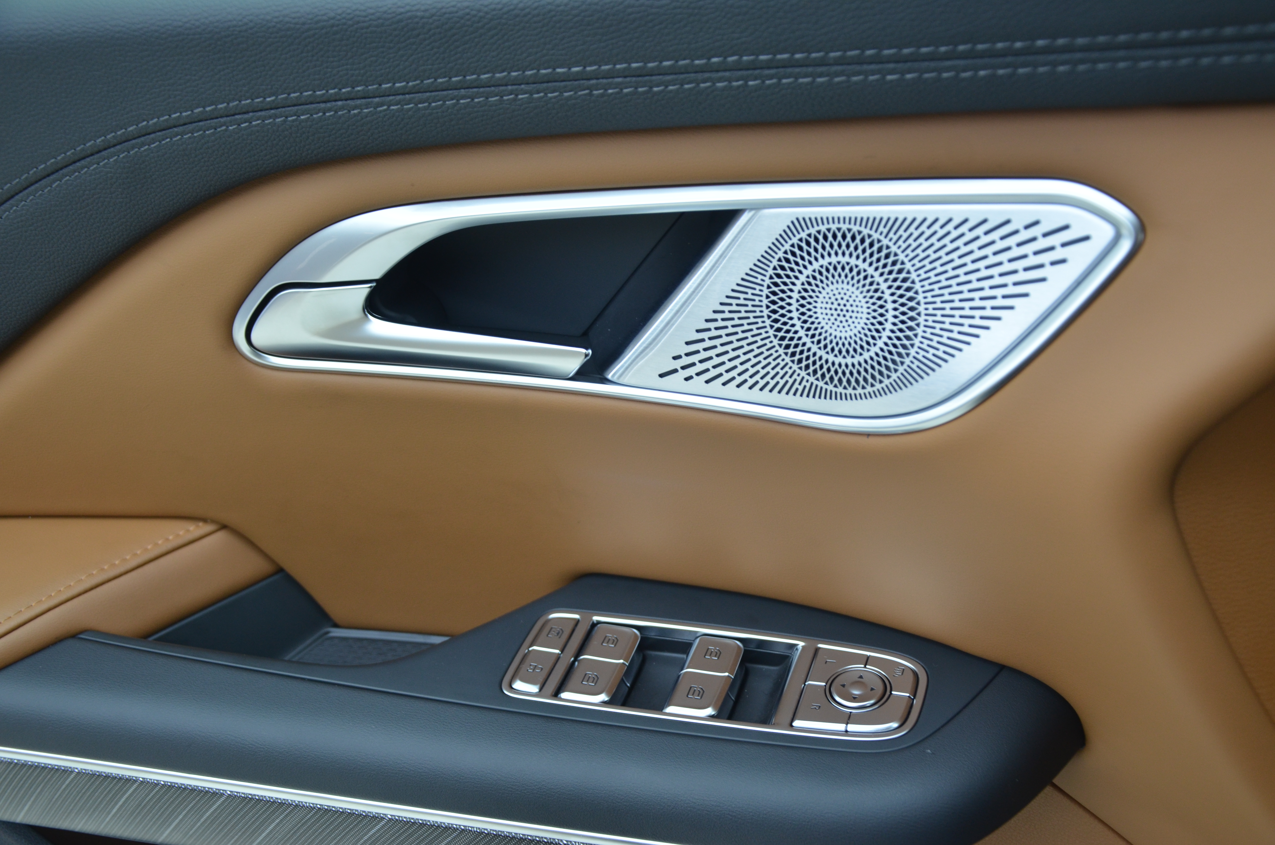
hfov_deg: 43.7
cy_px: 422
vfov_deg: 29.7
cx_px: 638
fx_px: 1590
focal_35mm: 45
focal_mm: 30
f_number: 4.2
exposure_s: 1/60
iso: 400
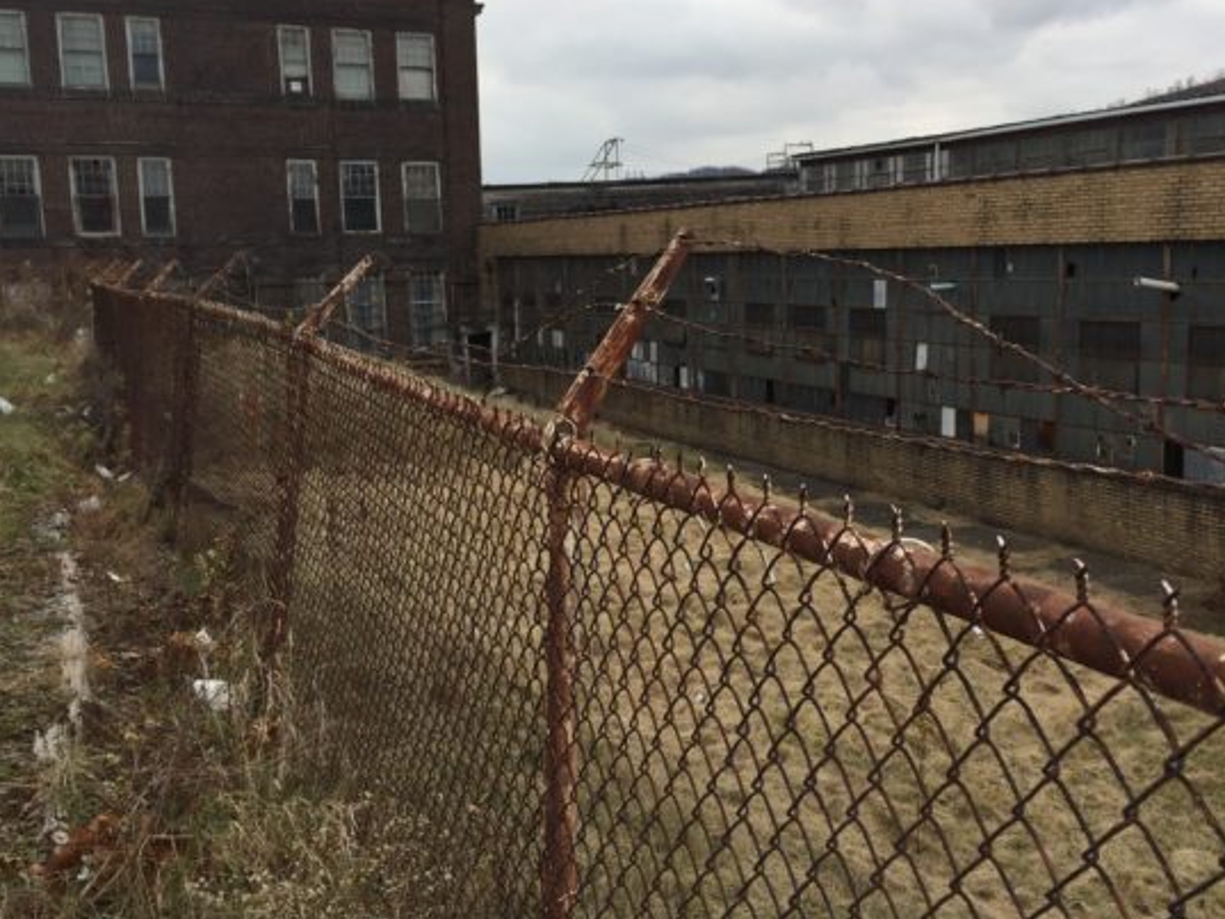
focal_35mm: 36
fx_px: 1274
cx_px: 644
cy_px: 436
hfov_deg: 51.3
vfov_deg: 39.7
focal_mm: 4.15
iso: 32
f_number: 2.2
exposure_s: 1/380
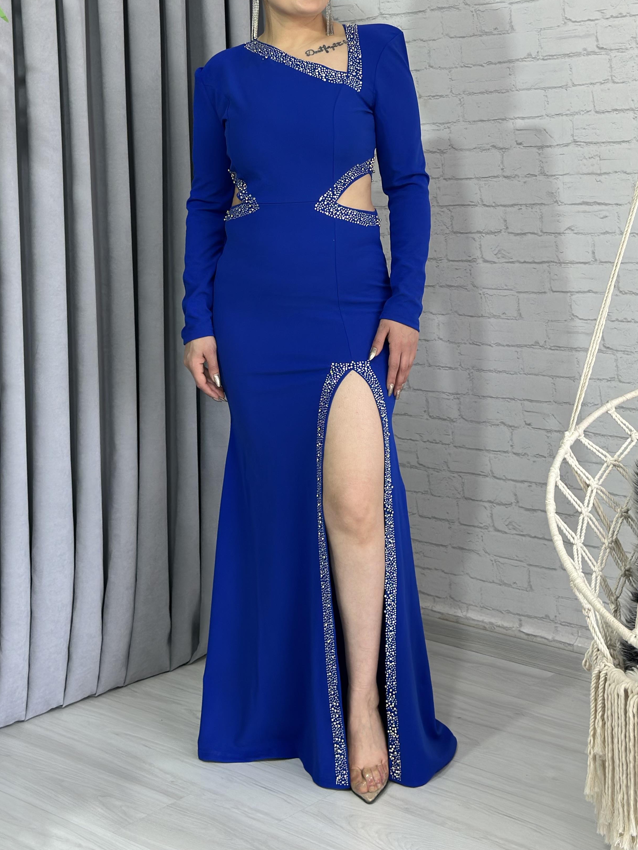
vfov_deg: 32.1
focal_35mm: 60
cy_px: 343
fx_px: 1475
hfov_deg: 24.4
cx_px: 313
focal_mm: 6.86
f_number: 1.78
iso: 64
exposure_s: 1/100
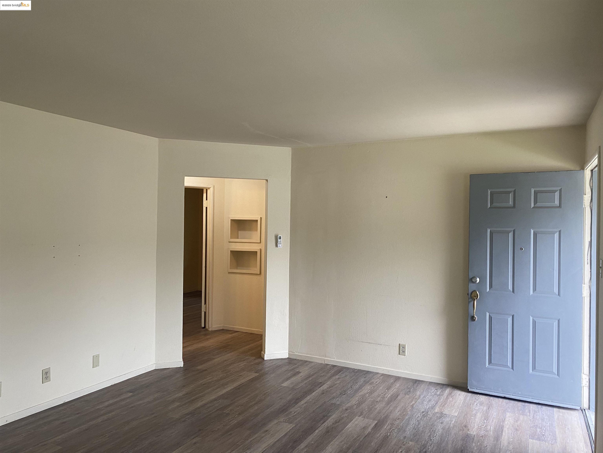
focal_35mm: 26
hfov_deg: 67.3
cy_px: 226
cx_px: 302
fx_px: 453
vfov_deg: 53.1
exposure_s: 1/60
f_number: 1.8
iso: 80
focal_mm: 4.25
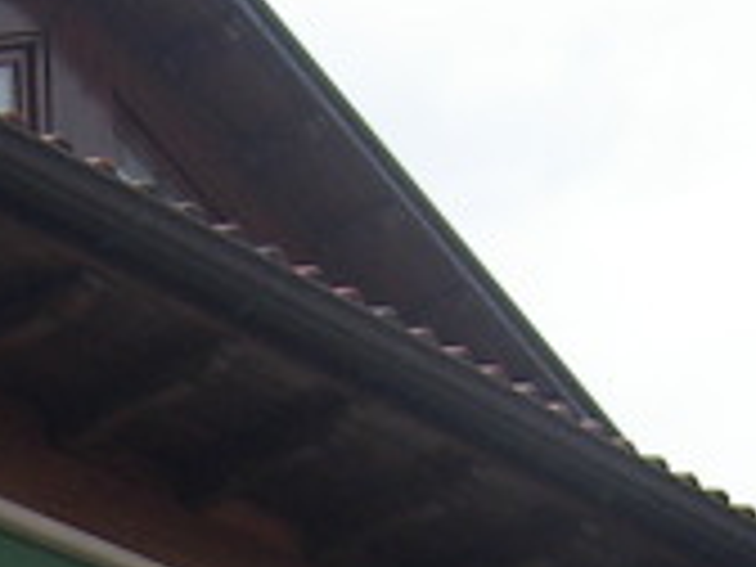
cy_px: 1426
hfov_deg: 11.4
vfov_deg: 7.9
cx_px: 4
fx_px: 3735
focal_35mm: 171
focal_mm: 5
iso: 50
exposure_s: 1/160
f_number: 2.8
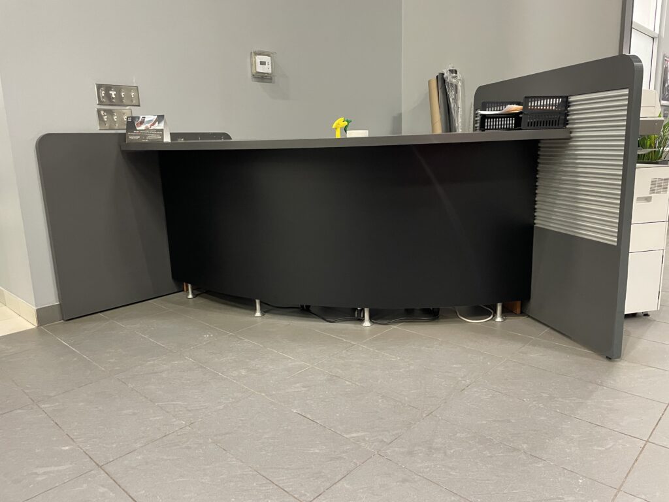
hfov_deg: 67.3
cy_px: 251
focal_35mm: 26
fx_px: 502
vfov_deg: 53.1
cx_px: 334
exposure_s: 1/60
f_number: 1.6
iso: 400
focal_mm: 4.2
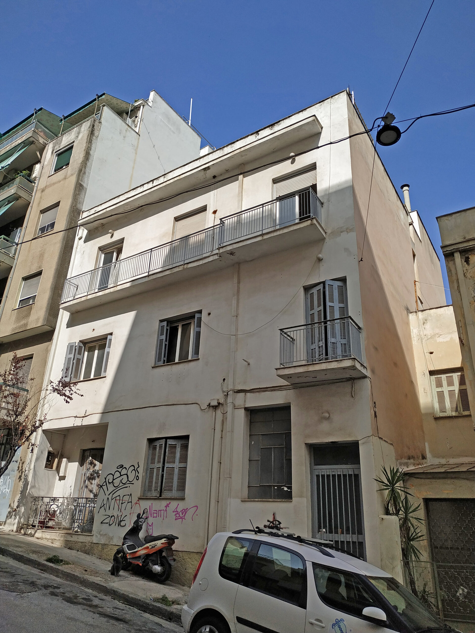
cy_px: 316
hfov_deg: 56.8
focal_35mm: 24
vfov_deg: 71.6
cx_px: 238
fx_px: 439
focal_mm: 3.94
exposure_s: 1/2624
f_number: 1.9
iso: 125
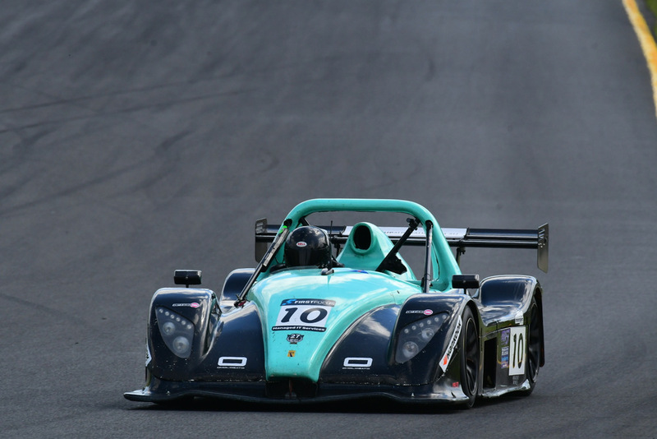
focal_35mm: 750
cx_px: 328
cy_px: 220
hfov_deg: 2.7
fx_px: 13692
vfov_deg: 1.8
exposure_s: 1/640
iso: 800
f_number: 11
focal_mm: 500
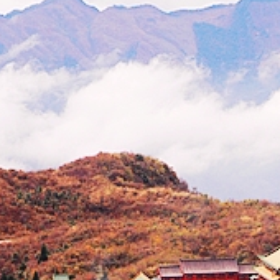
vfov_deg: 5.9
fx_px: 2709
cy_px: 304
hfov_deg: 5.9
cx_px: 275
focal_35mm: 296
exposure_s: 1/200
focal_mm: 66
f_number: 8
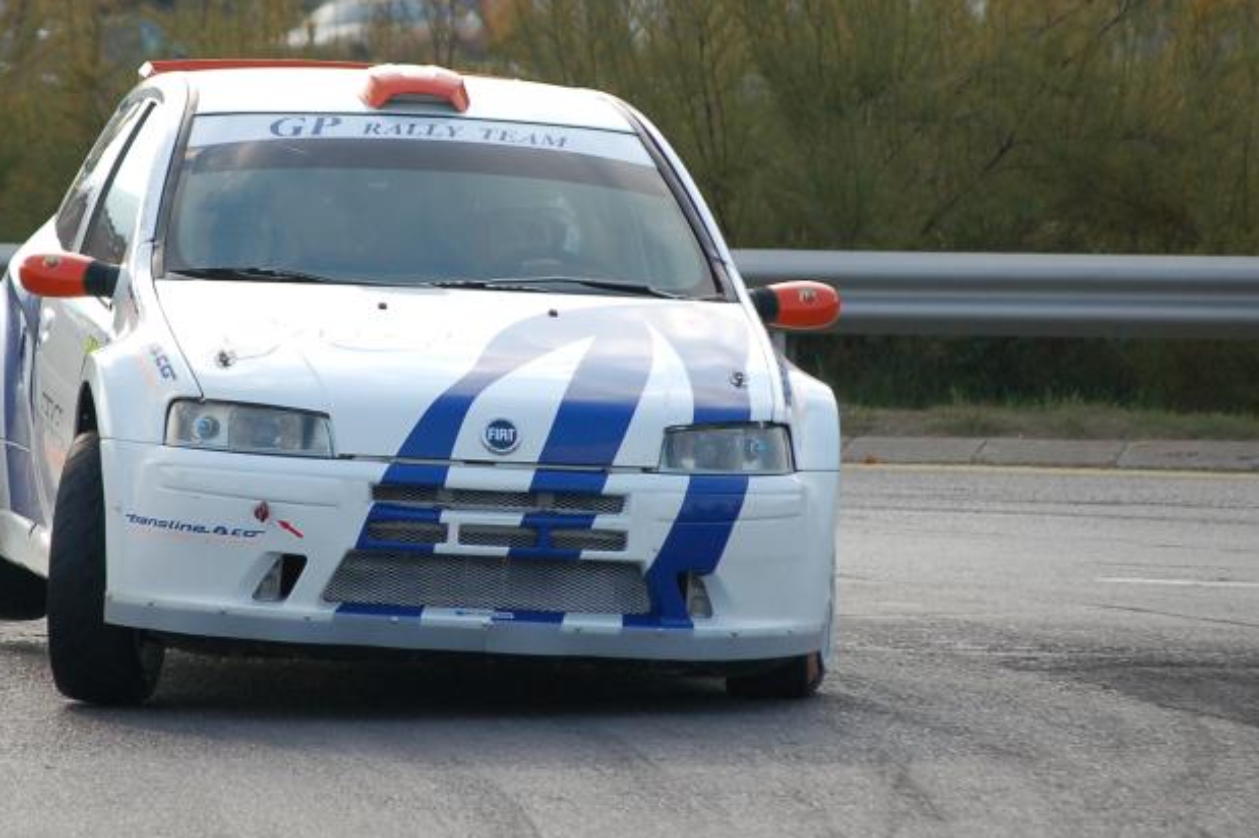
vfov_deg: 4.1
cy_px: 298
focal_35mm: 335
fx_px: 11703
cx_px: 466
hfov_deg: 6.2
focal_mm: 135
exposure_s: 1/800
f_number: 5
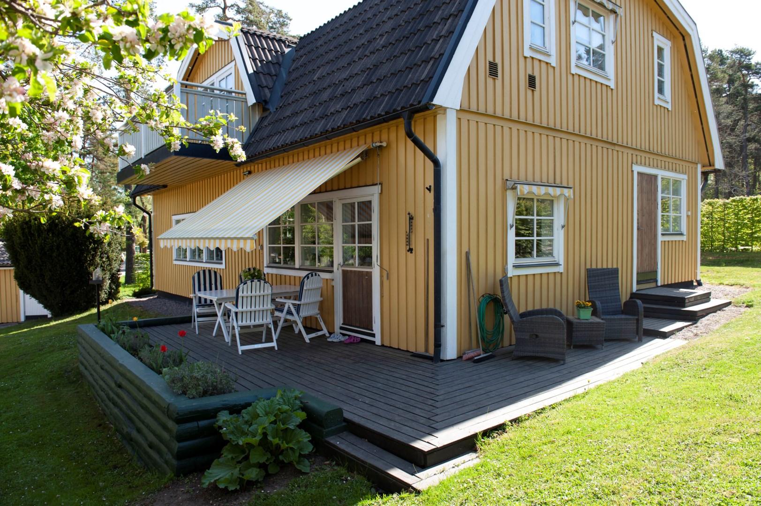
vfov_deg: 53.1
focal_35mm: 24
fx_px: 507
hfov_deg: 73.8
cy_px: 253
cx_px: 380
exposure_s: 1/160
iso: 200
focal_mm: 24
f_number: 5.6
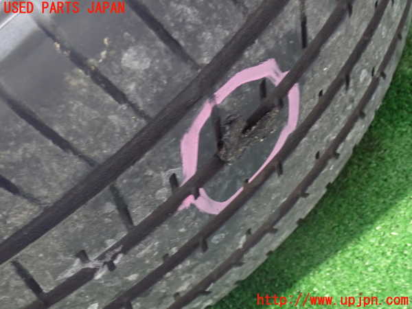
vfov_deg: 35.1
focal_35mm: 41
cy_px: 154
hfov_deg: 45.8
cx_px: 206
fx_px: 488
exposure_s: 1/13
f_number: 2.8
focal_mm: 7.31
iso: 800
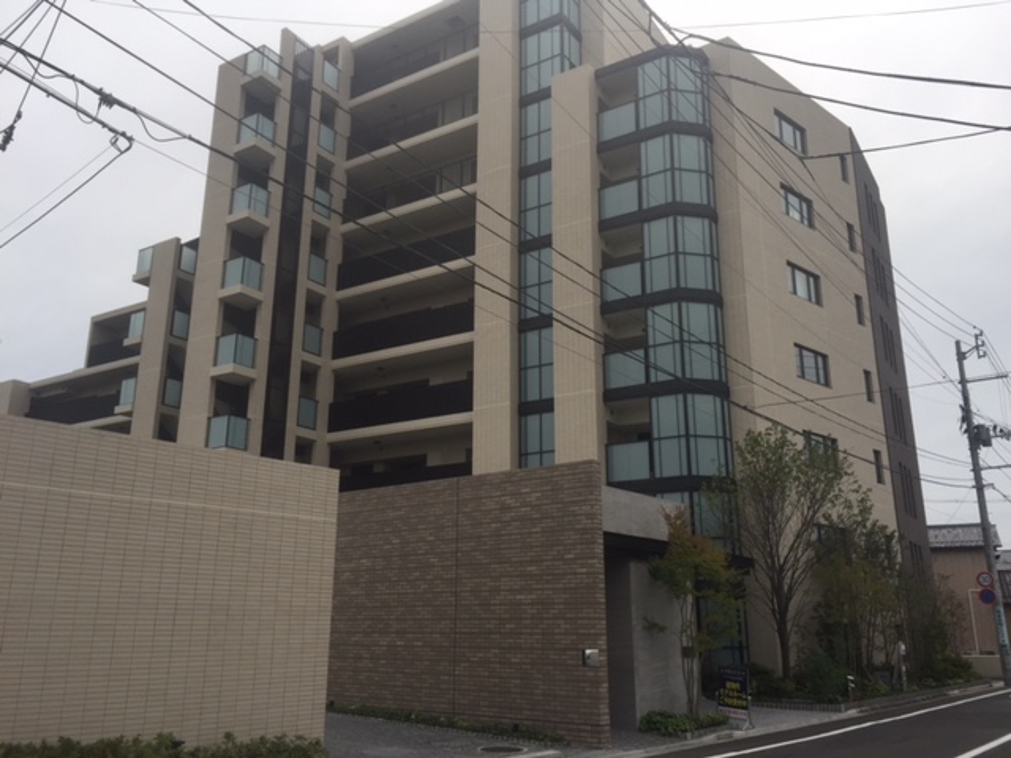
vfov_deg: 48.2
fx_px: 847
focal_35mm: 29
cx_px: 506
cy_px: 379
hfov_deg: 61.7
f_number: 2.2
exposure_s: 1/1883
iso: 32
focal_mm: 4.15
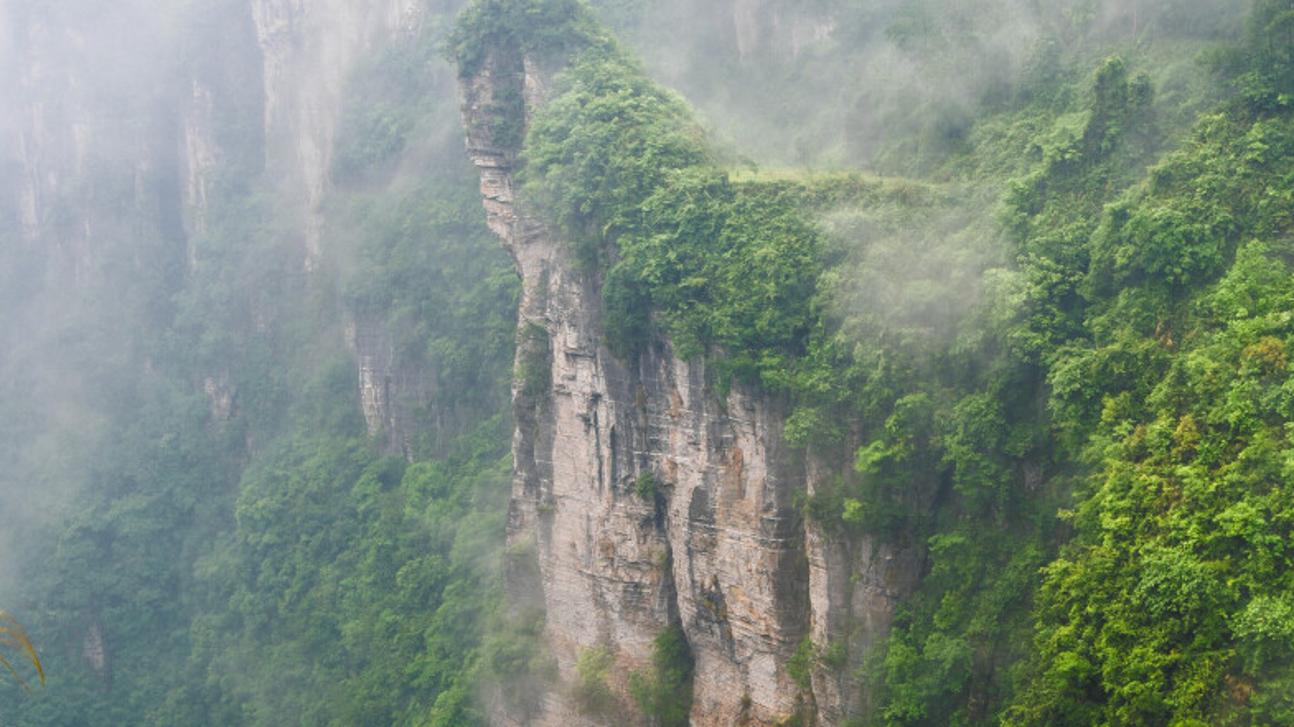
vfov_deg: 21.4
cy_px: 443
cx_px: 636
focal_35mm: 56
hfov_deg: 37.2
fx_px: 1921
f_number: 6.3
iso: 100
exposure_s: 1/100
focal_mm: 35
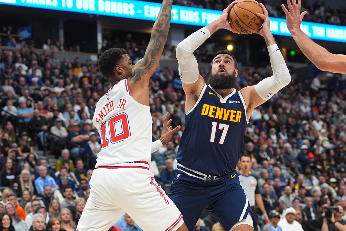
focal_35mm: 105
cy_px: 116
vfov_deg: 13.1
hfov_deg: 19.4
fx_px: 1010
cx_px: 173
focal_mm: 70
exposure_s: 1/1600
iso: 4000
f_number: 3.2
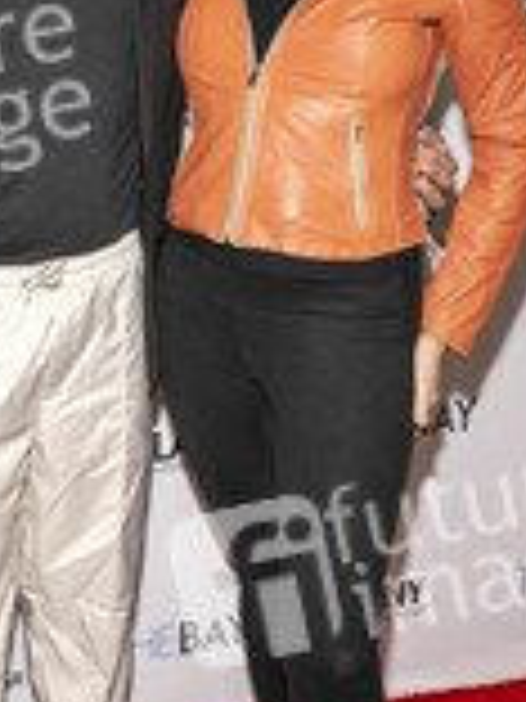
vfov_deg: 29.7
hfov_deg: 21.6
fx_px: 1322
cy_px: 338
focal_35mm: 65
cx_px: -9
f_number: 5.6
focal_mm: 26.5
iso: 800
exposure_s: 1/200
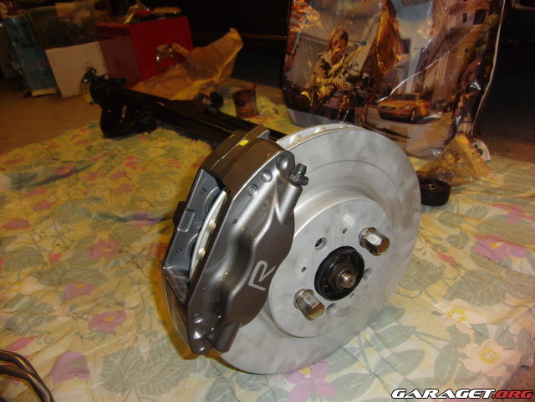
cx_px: 268
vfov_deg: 56.8
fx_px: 371
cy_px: 201
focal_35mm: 24
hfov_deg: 71.6
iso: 200
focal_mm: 4.3
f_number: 3.2
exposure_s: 1/60
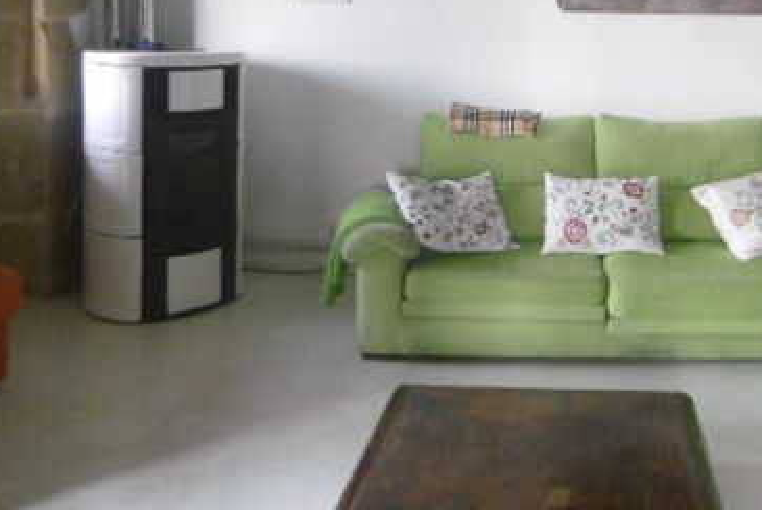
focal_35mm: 41
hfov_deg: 45.6
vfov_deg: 31.3
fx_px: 868
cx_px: 578
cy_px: 61
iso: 400
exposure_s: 1/60
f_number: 3.1
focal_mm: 4.3
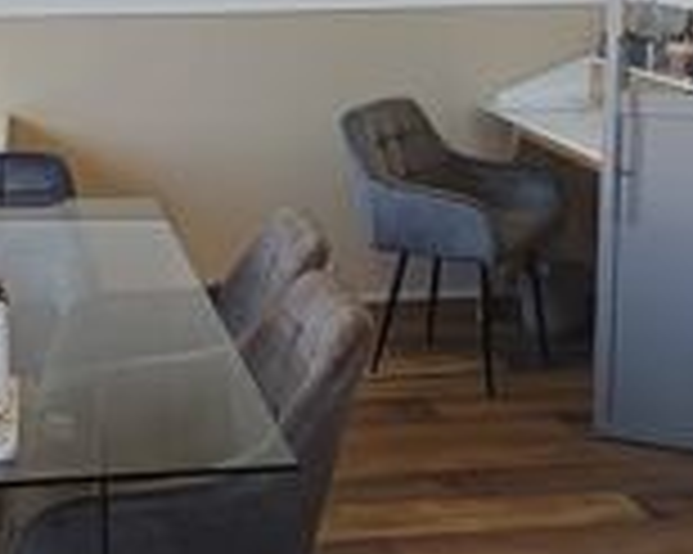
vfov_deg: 20.9
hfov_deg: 26.0
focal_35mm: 73
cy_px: 225
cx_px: 261
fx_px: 1496
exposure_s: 1/50
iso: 448
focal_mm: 5.31
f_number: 1.7
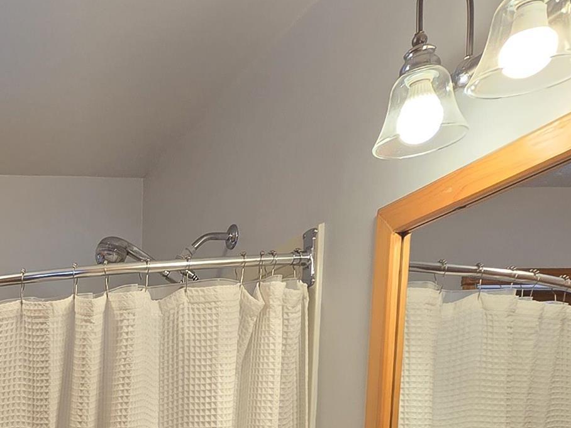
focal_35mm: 44
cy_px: 581
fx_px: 726
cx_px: -50
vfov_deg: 26.8
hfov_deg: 36.6
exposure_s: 1/60
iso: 100
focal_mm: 2.2
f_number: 2.2
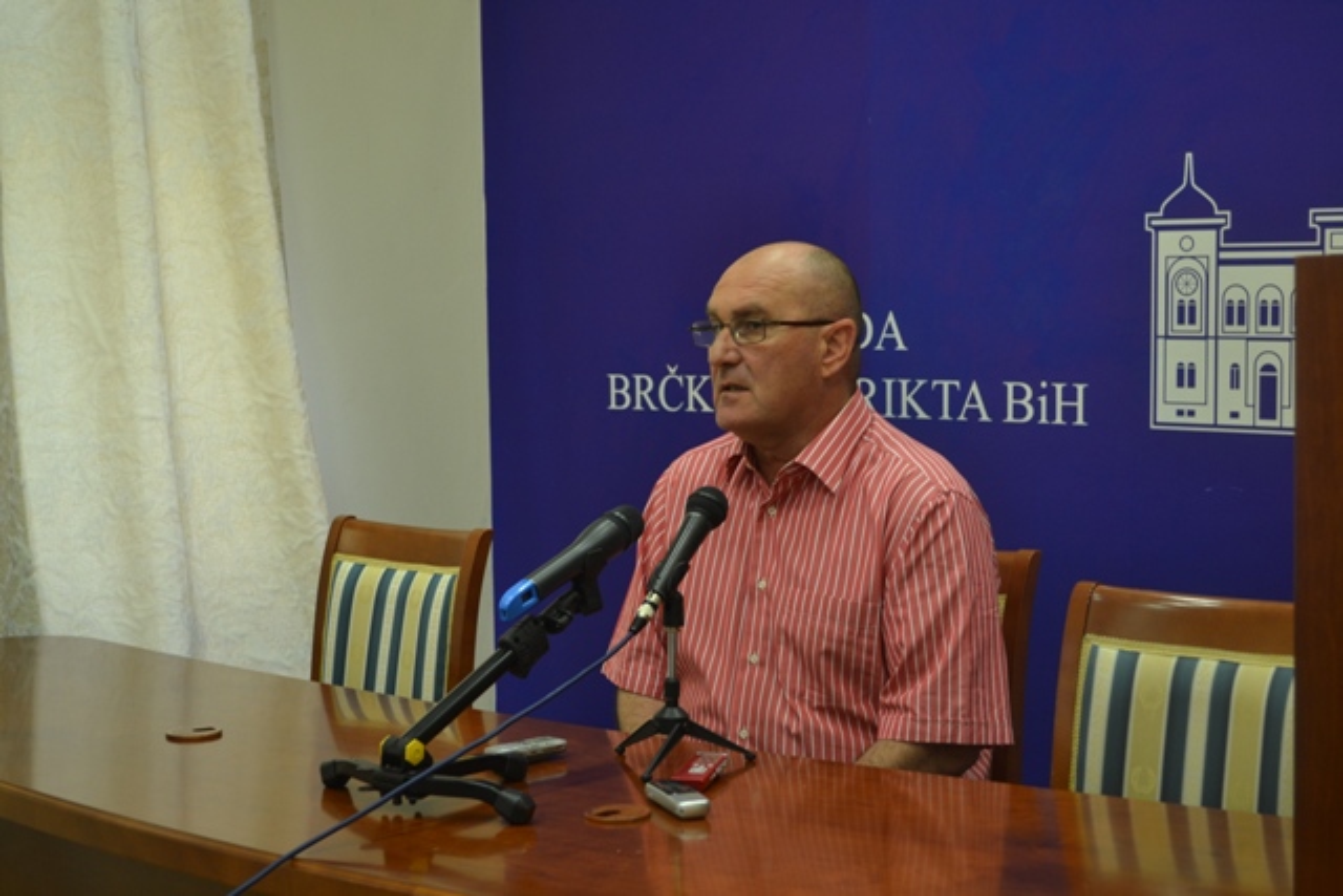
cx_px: 672
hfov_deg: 35.0
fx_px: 2127
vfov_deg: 23.8
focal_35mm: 57
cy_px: 448
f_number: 5
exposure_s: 1/30
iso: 400
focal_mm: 38
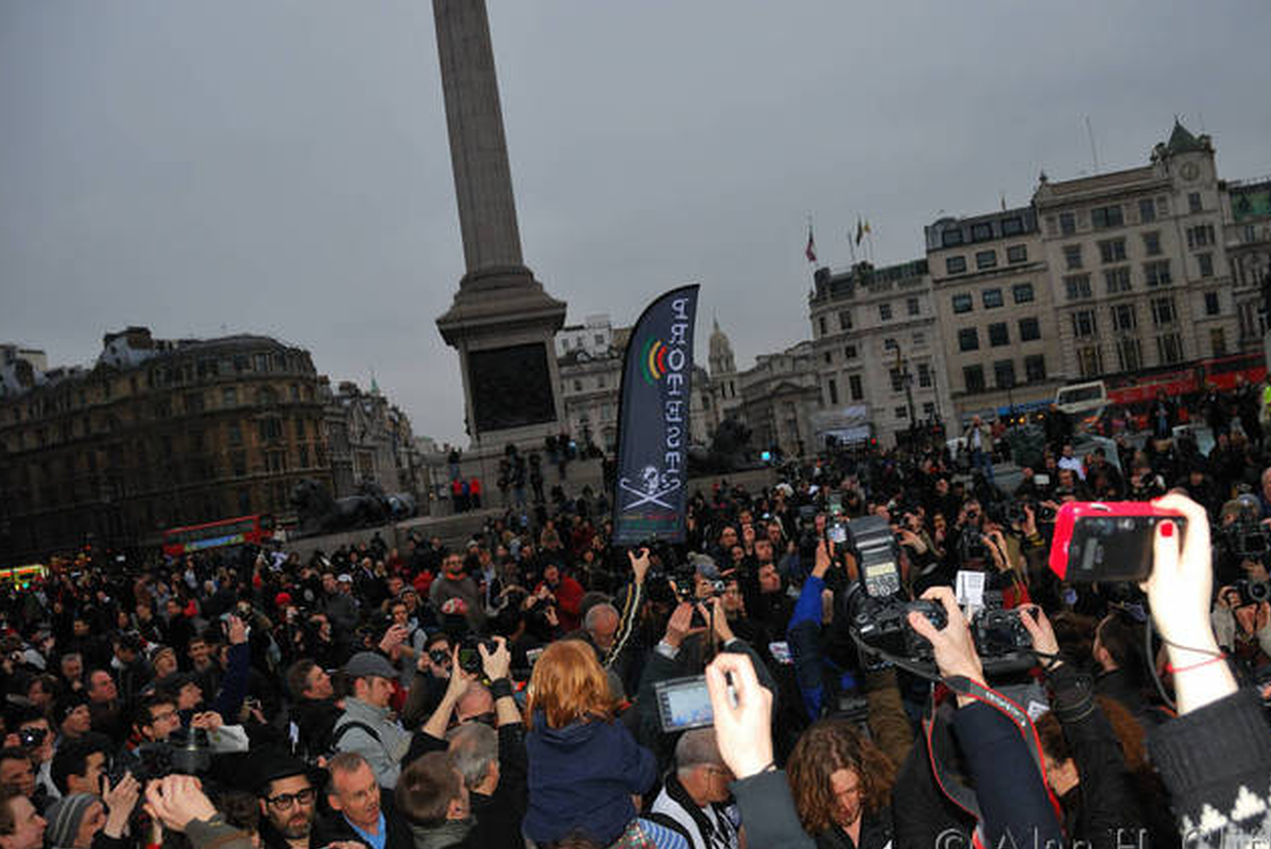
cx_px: 700
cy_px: 423
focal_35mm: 30
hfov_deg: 61.8
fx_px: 1060
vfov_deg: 43.7
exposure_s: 1/200
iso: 100
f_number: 3.5
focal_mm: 18
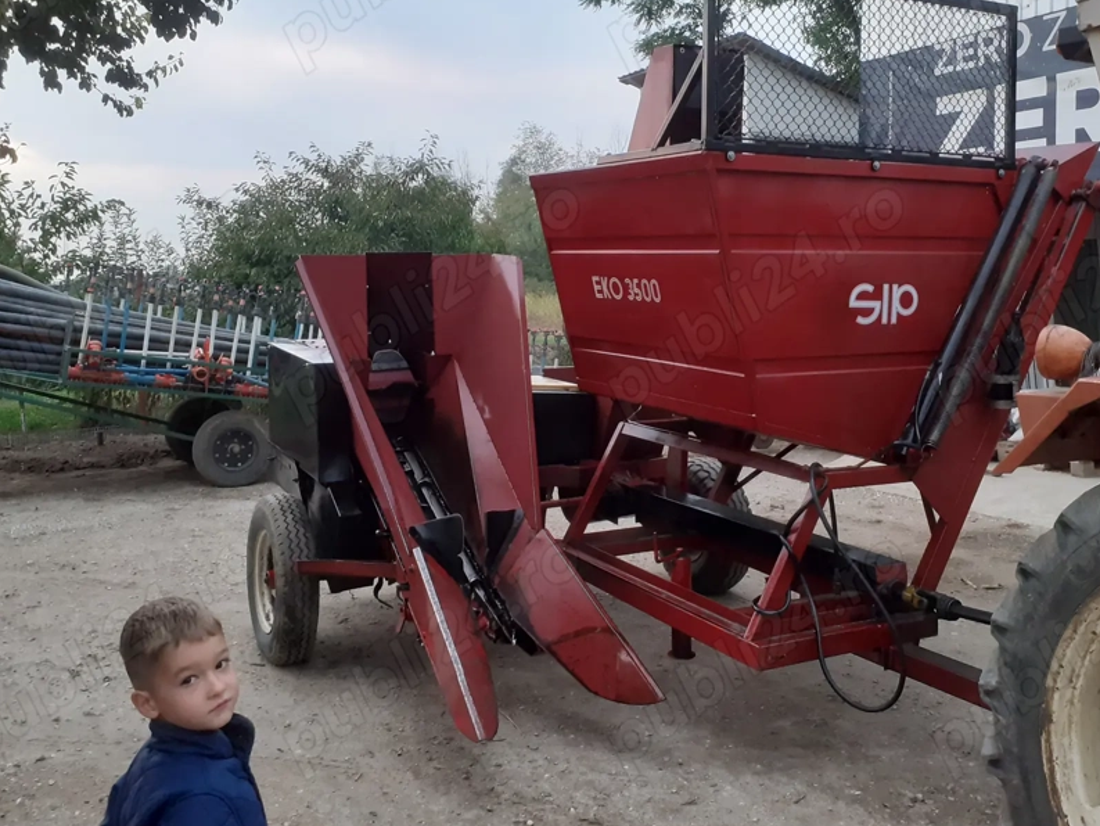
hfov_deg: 53.9
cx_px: 592
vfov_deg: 41.6
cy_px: 323
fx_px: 1081
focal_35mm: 34
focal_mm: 3.6
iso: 160
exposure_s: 1/50
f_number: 1.9
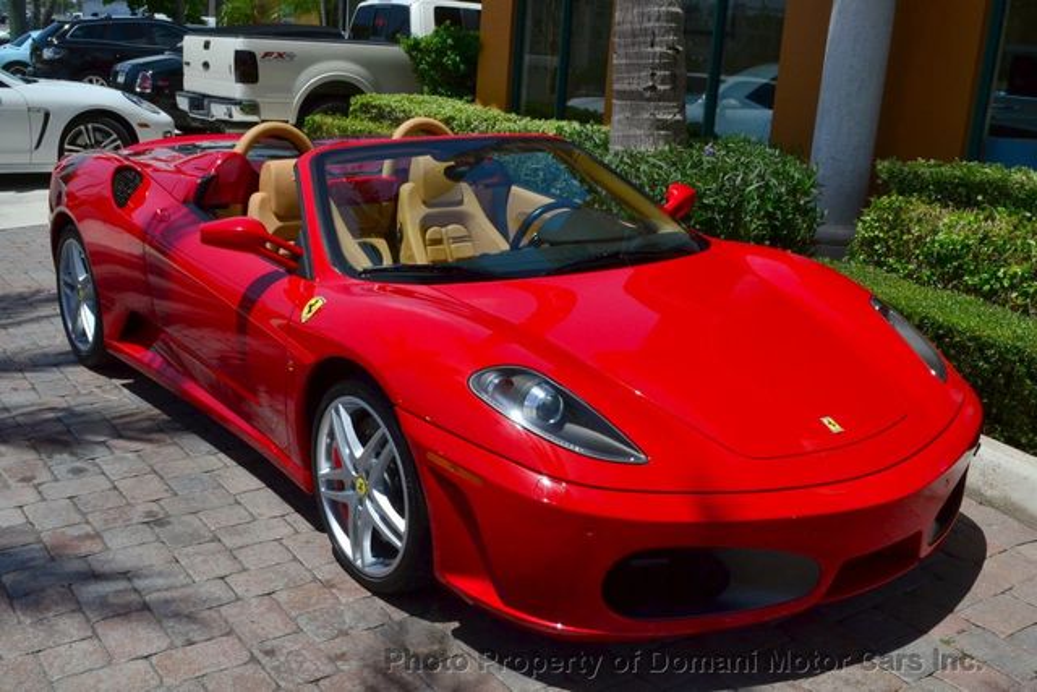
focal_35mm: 33
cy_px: 346
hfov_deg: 57.2
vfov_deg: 40.0
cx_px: 518
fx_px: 951
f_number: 16
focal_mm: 22
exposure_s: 1/1000
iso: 800
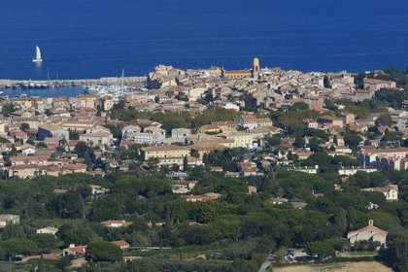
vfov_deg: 6.9
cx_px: 204
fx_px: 2266
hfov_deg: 10.3
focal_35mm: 200
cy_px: 136
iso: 800
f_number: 14
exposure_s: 1/1250
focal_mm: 200
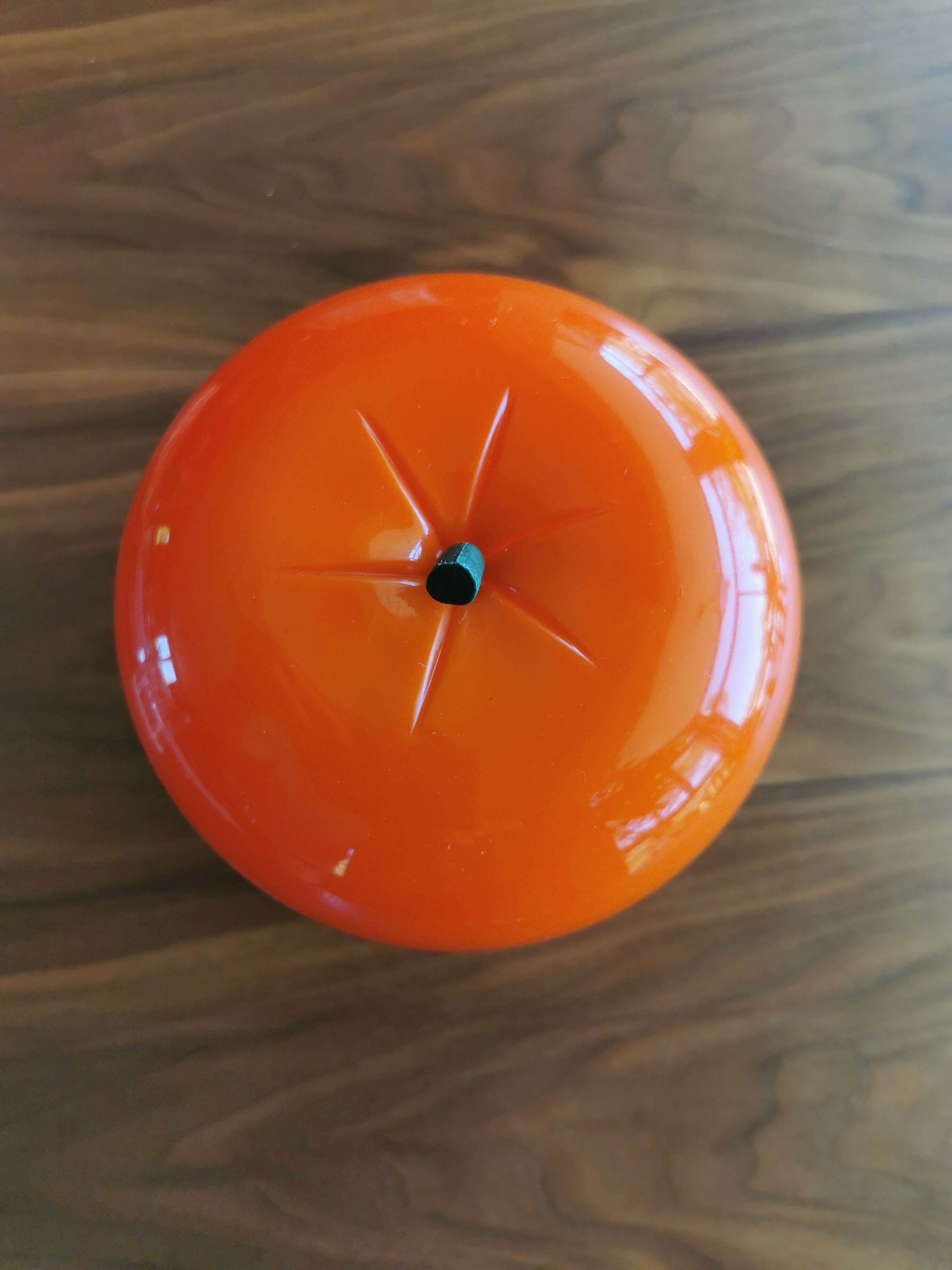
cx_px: 476
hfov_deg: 51.4
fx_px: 990
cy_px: 635
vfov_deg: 65.3
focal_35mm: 27
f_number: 1.6
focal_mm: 5.56
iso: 50
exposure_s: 1/140
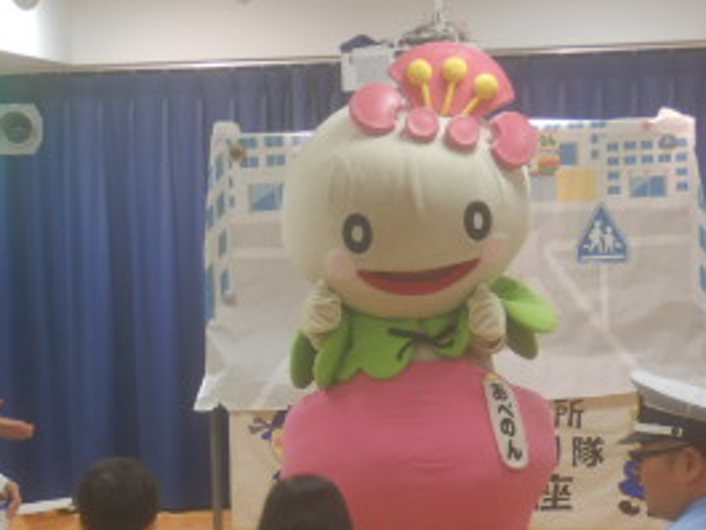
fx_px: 2367
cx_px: 264
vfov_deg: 12.7
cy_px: 482
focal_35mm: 116
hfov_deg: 16.9
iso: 140
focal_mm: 8.5
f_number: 4.3
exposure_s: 1/30
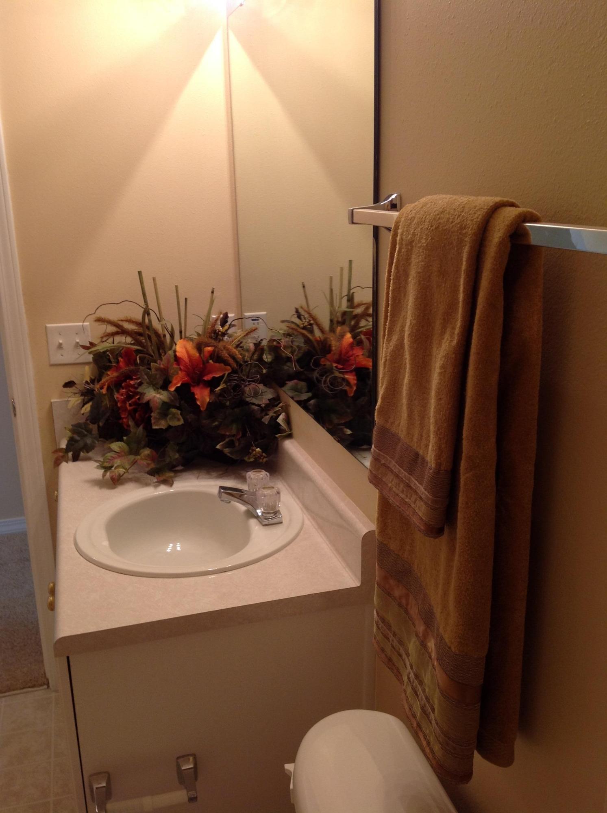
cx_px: 304
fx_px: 821
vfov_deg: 52.7
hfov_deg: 40.6
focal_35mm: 35
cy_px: 406
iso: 50
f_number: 2.4
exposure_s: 1/20
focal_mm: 4.28
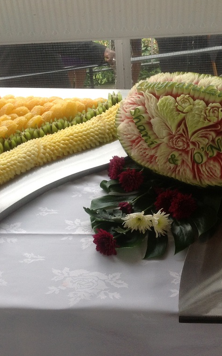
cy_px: 178
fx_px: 484
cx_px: 146
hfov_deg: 25.7
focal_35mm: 50
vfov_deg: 40.3
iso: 125
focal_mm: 4.28
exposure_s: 1/120
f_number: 2.4
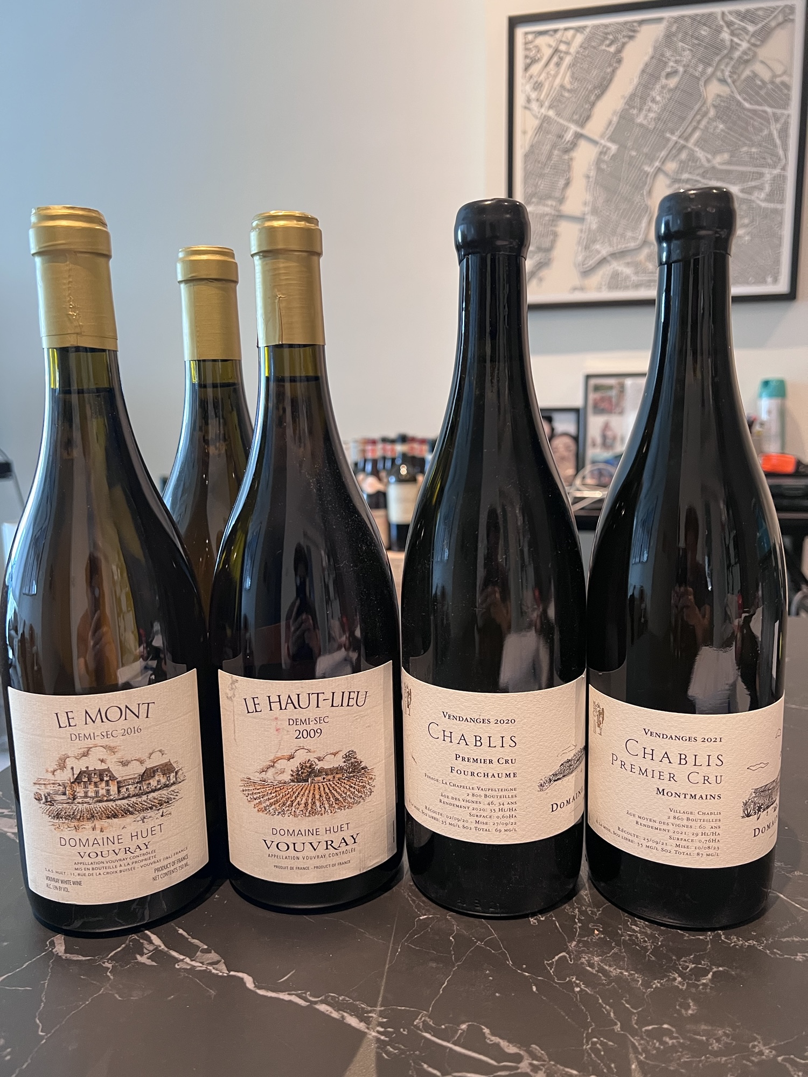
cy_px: 538
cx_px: 404
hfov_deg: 53.1
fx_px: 809
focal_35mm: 26
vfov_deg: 67.3
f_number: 1.5
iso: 250
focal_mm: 5.7
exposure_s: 1/50
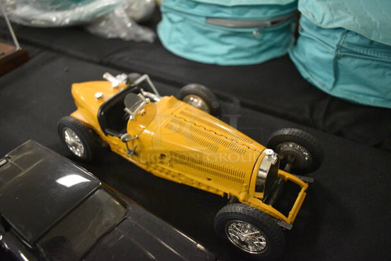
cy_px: 130
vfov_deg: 48.0
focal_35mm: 27
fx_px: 294
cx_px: 196
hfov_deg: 67.3
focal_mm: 18
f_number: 3.5
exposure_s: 1/125
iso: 5000
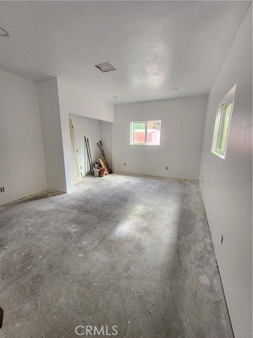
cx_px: 126
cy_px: 169
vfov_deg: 106.2
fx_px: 127
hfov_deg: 89.9
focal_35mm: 13
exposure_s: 1/60
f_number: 2.2
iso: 125
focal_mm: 2.2
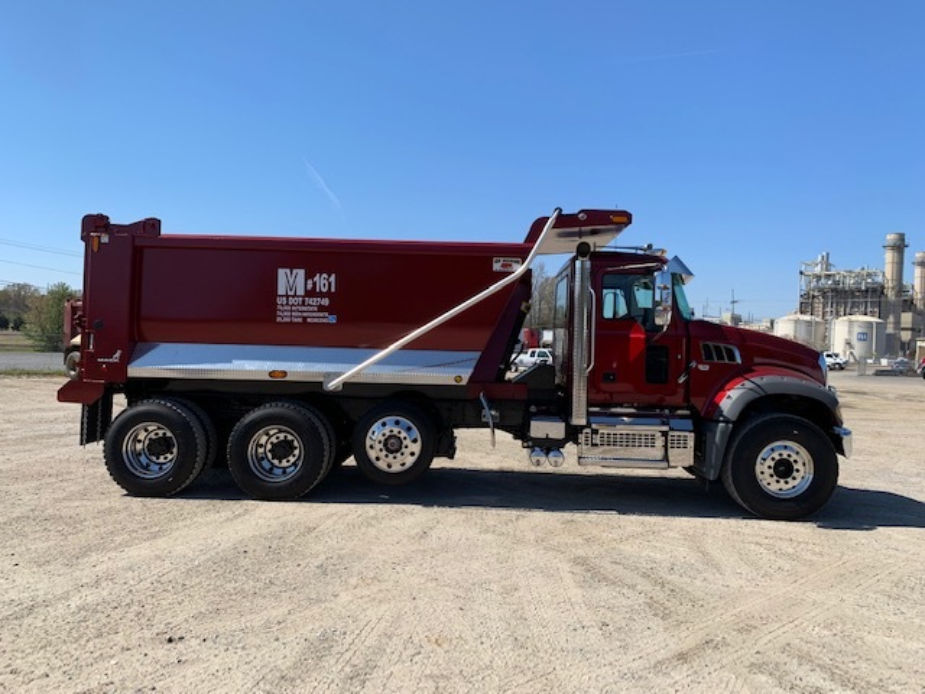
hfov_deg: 67.3
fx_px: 695
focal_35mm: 26
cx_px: 462
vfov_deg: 53.1
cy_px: 347
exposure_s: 1/2481
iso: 25
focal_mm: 4.25
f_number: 1.8
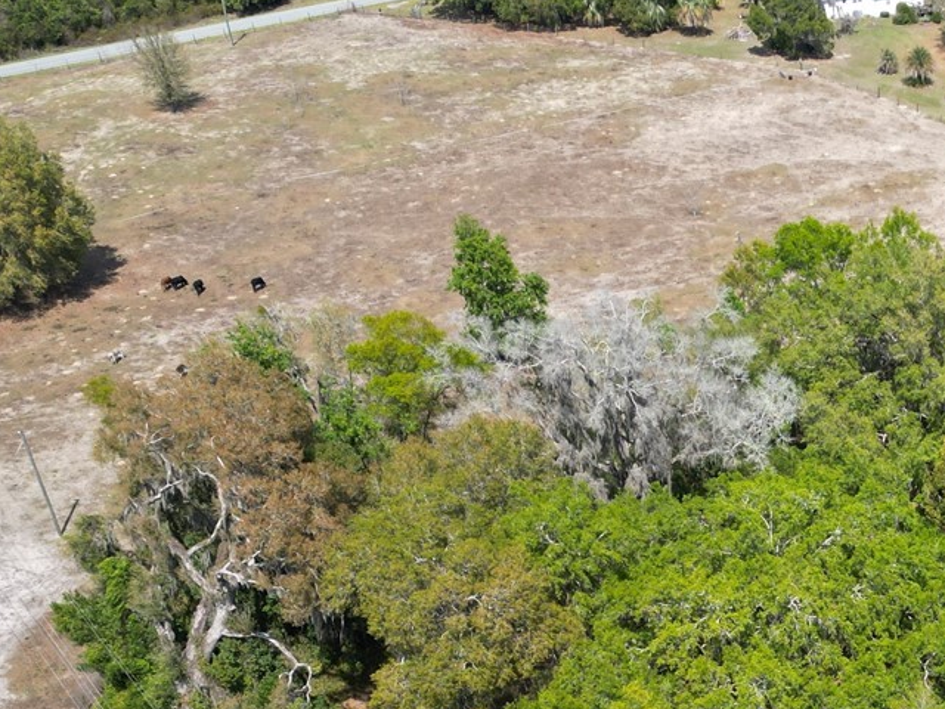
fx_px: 1638
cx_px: 991
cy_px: 614
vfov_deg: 23.9
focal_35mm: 60
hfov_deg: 29.6
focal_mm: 6.72
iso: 100
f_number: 1.7
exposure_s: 1/2000
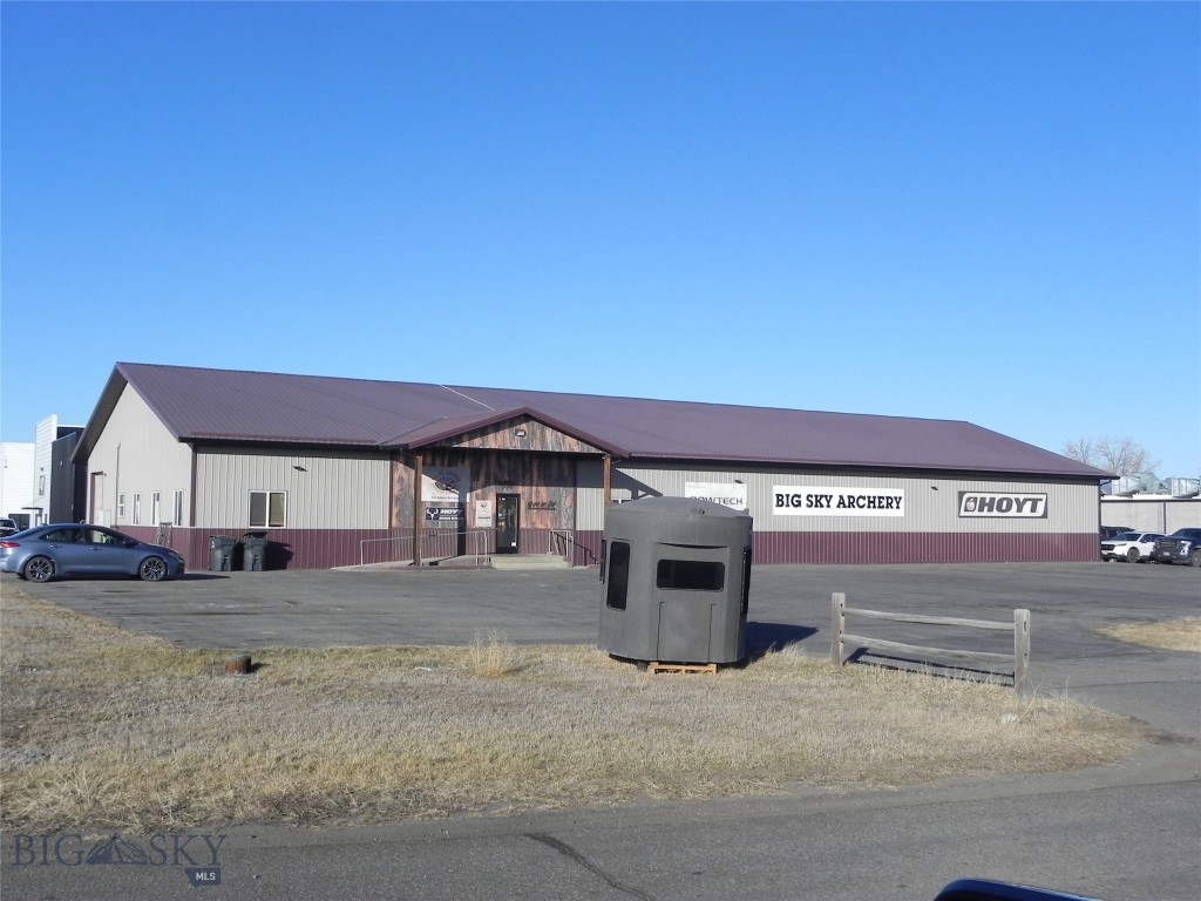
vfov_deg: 38.7
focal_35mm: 37
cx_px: 600
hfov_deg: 50.1
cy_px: 450
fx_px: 1284
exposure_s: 1/460
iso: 160
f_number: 8
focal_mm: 6.6
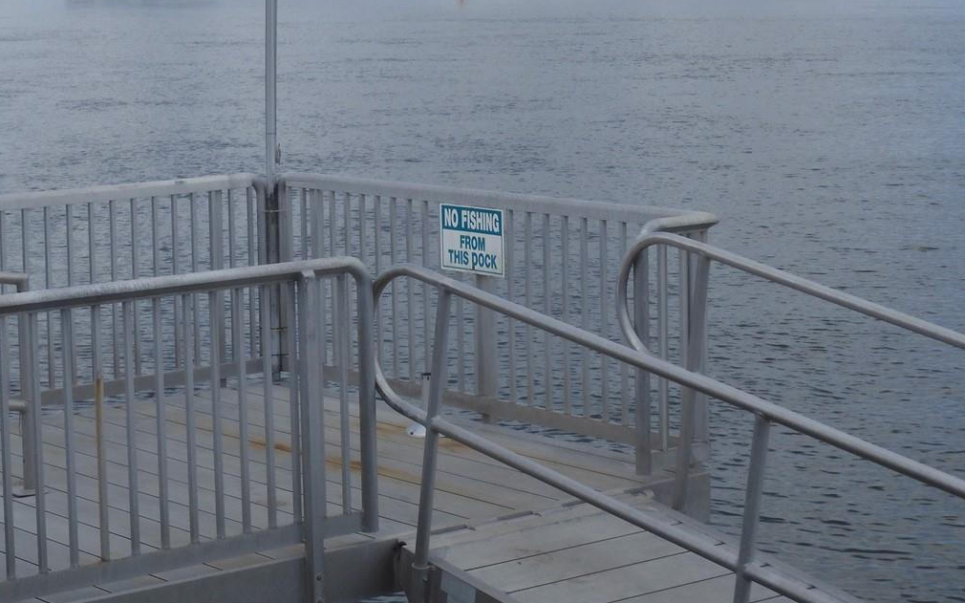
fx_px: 2209
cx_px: 332
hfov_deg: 24.5
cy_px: 105
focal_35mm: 84
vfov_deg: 15.4
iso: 100
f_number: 4
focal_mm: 8.9
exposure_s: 1/1000
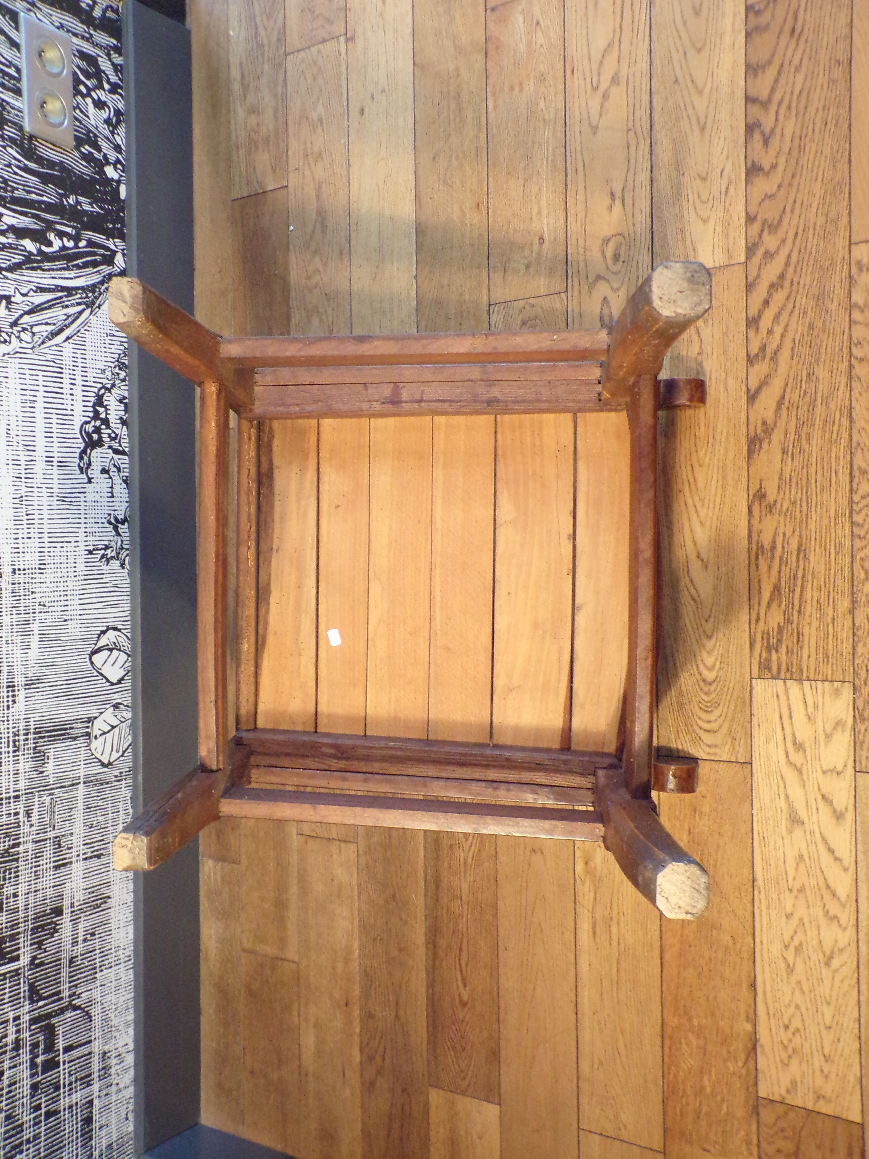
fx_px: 1071
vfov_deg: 56.8
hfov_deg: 44.2
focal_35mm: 32
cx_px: 434
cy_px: 580
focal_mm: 5.8
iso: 580
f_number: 3.2
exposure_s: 1/17
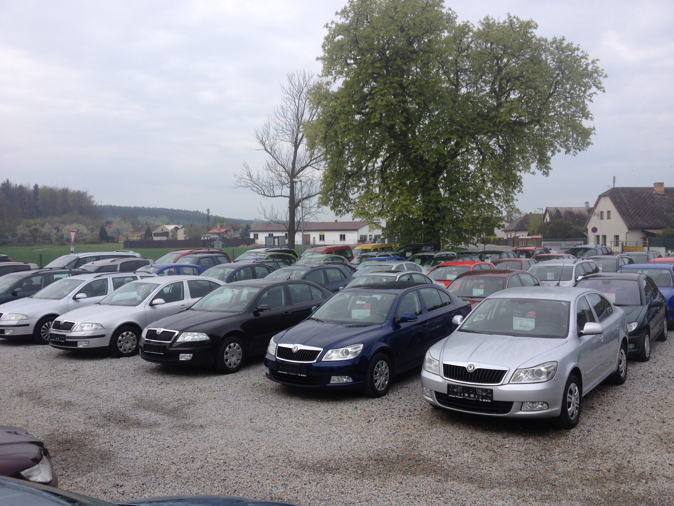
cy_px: 253
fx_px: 681
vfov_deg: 40.7
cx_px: 337
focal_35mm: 35
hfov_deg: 52.6
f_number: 2.4
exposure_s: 1/1200
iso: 50
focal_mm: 4.28
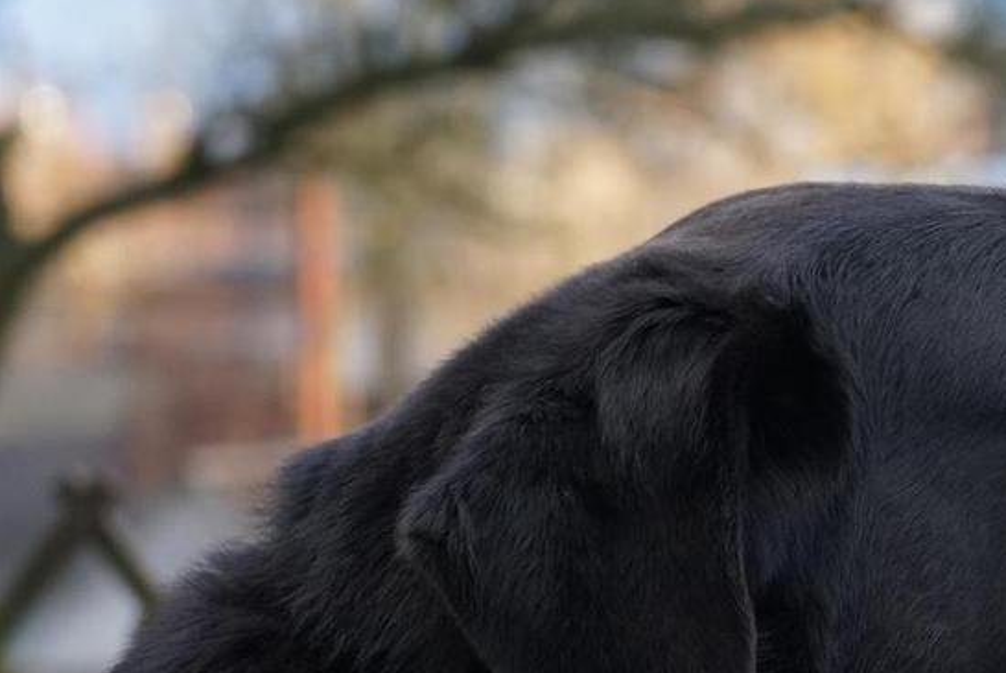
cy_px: 714
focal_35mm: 205
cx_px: 853
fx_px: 5733
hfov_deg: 10.0
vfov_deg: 6.7
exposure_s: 1/250
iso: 1000
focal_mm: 70
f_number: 5.6
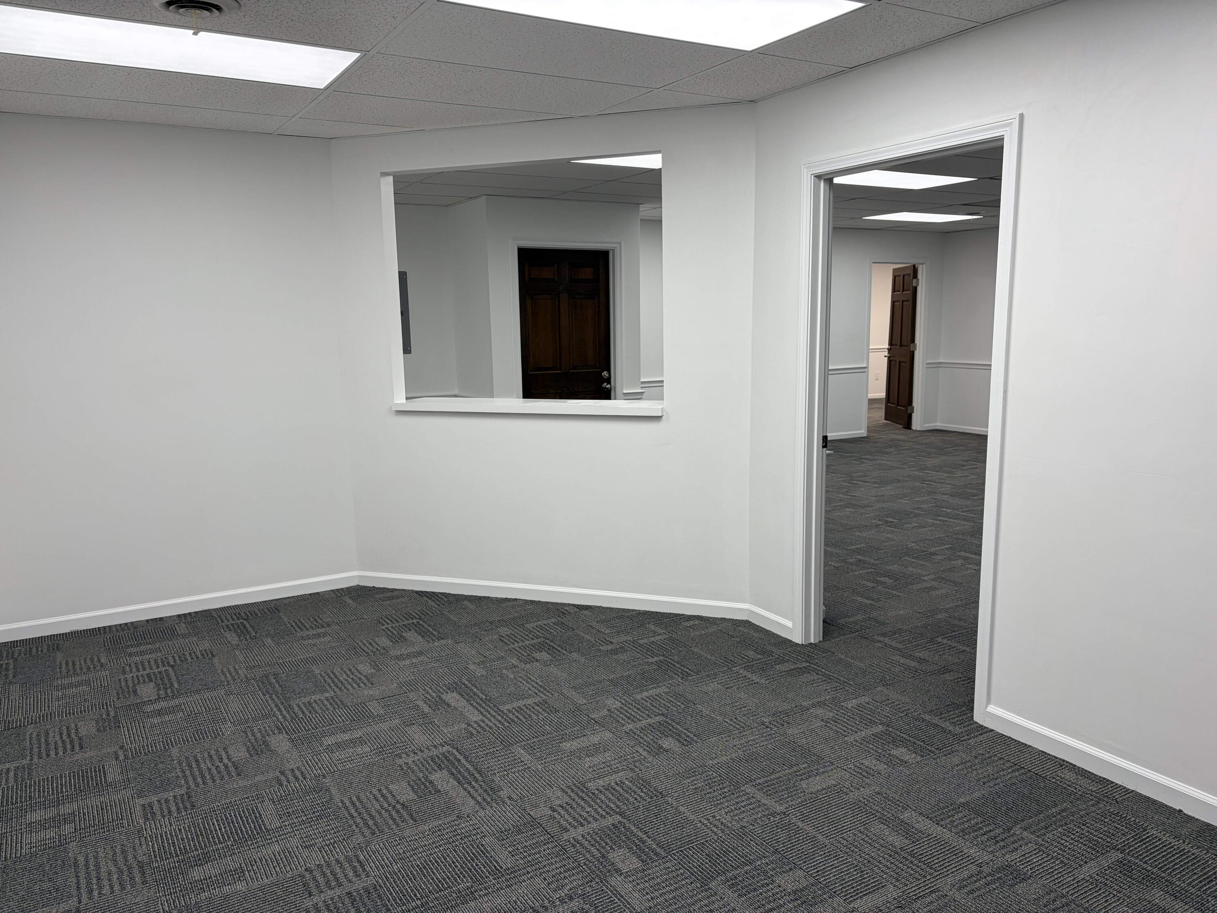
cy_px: 456
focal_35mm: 26
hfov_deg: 67.3
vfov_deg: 53.1
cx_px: 608
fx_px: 914
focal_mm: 5.96
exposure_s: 1/120
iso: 50
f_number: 1.6
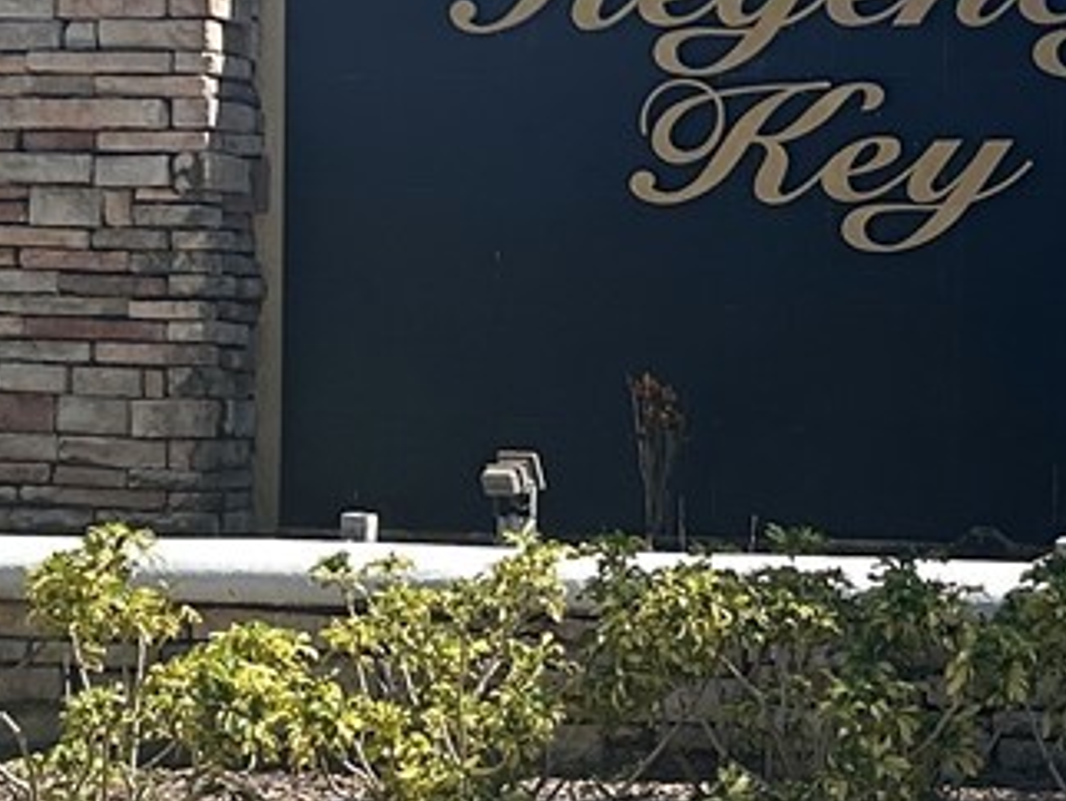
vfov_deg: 11.5
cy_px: 384
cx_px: 831
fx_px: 3976
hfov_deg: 15.2
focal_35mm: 129
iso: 50
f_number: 1.5
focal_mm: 5.7
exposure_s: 1/3257
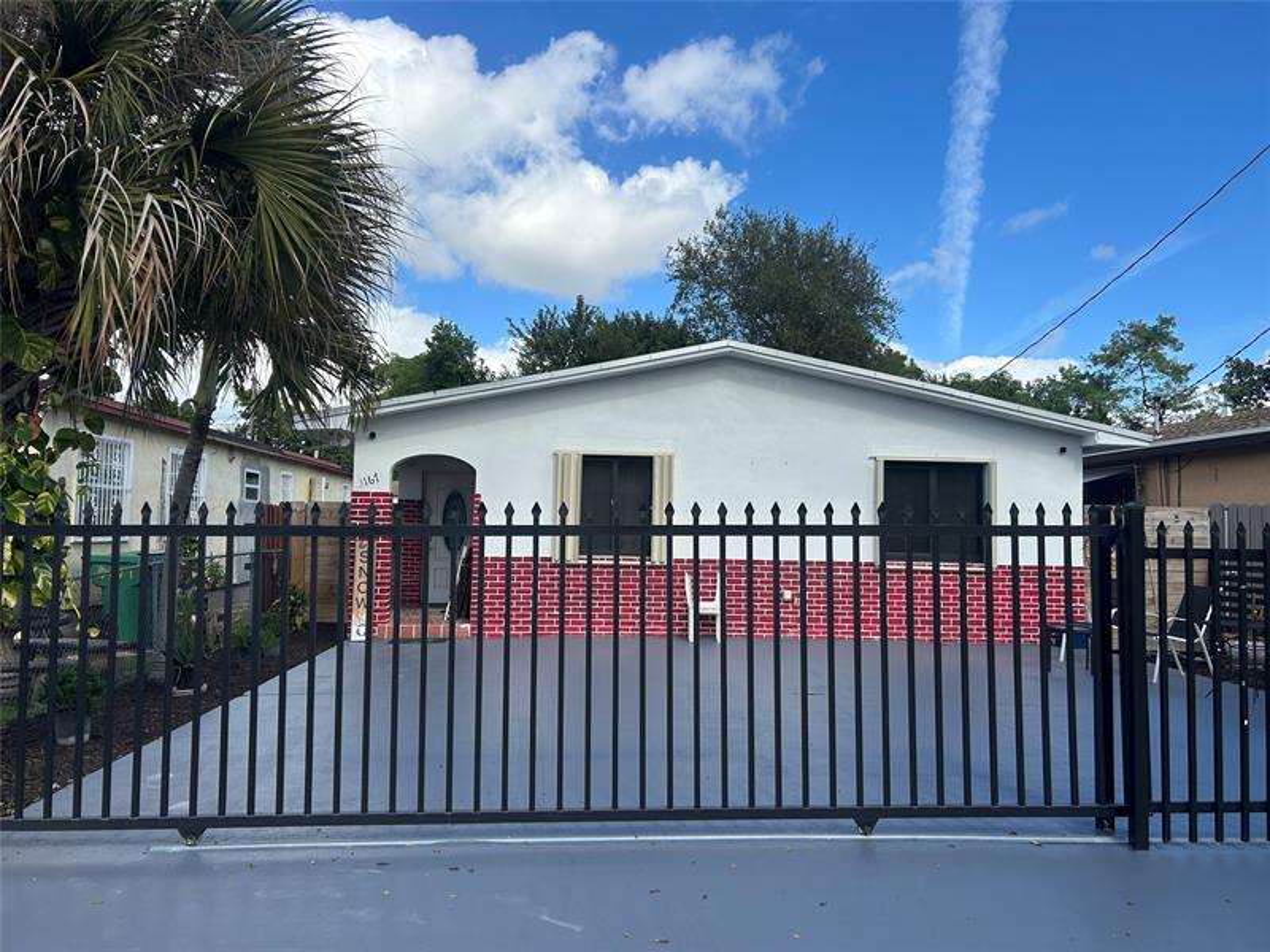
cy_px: 476
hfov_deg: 67.3
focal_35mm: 26
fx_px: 954
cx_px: 635
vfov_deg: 53.1
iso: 50
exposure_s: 1/3704
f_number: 1.5
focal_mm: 5.7
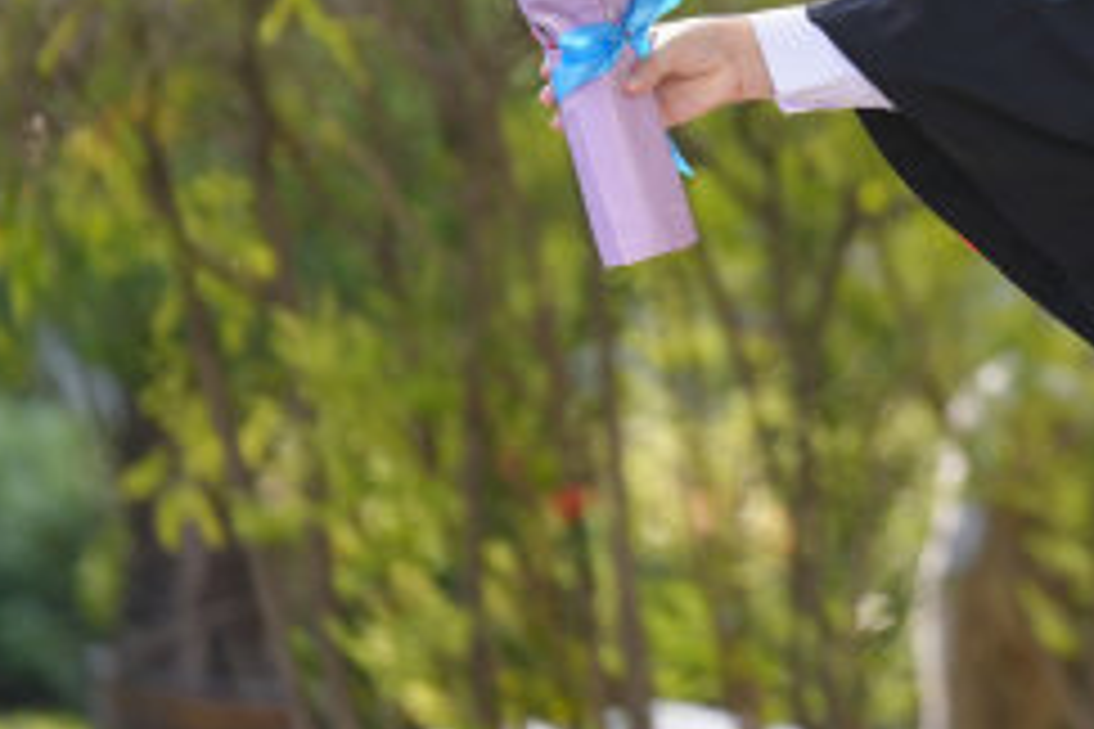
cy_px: -40
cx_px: 1364
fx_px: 10696
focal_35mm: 352
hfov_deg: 5.8
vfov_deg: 3.9
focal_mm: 140
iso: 250
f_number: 2.8
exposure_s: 1/500
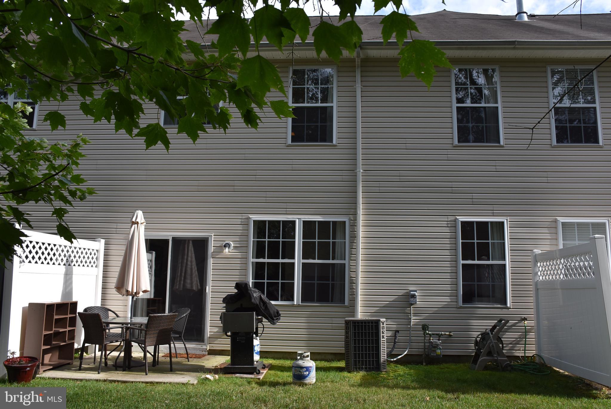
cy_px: 204
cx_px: 306
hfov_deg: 61.9
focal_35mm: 30
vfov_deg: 43.7
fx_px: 510
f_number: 8
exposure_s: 1/500
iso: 250
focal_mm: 20
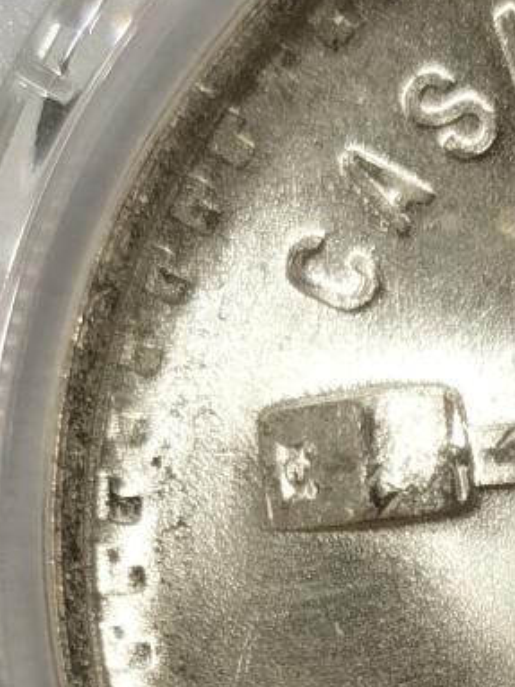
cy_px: 960
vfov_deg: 7.7
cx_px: 824
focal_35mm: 254
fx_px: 5041
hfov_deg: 5.8
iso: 80
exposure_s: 1/100
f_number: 16
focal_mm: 5.56
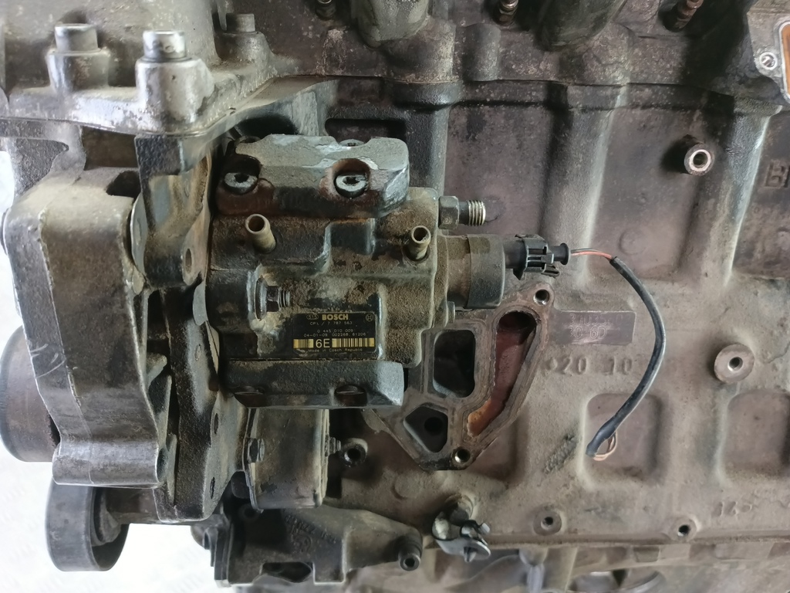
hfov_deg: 73.9
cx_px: 395
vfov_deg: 58.9
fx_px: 525
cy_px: 296
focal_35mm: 23
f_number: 1.6
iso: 638
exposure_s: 1/25
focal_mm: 4.11
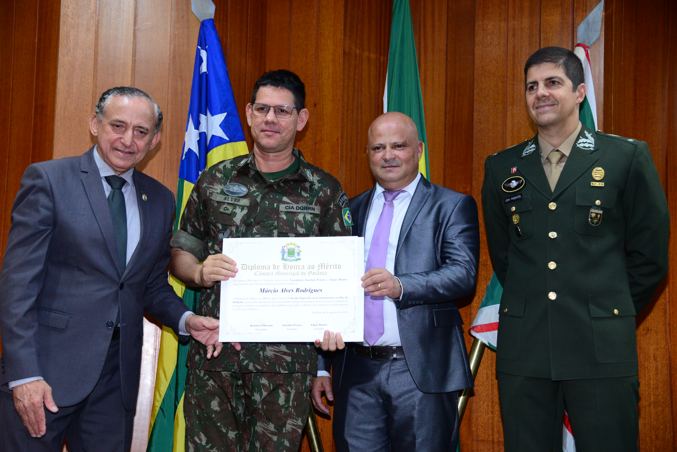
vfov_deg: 24.2
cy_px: 225
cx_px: 333
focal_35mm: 56
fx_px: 1053
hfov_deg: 35.6
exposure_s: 1/125
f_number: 4.5
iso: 2500
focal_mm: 55
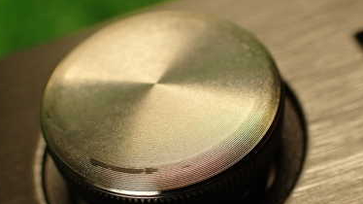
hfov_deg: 37.0
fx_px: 539
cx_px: 137
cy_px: 162
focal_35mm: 56
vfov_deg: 21.2
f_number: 2.4
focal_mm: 5.79
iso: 250
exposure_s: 1/30
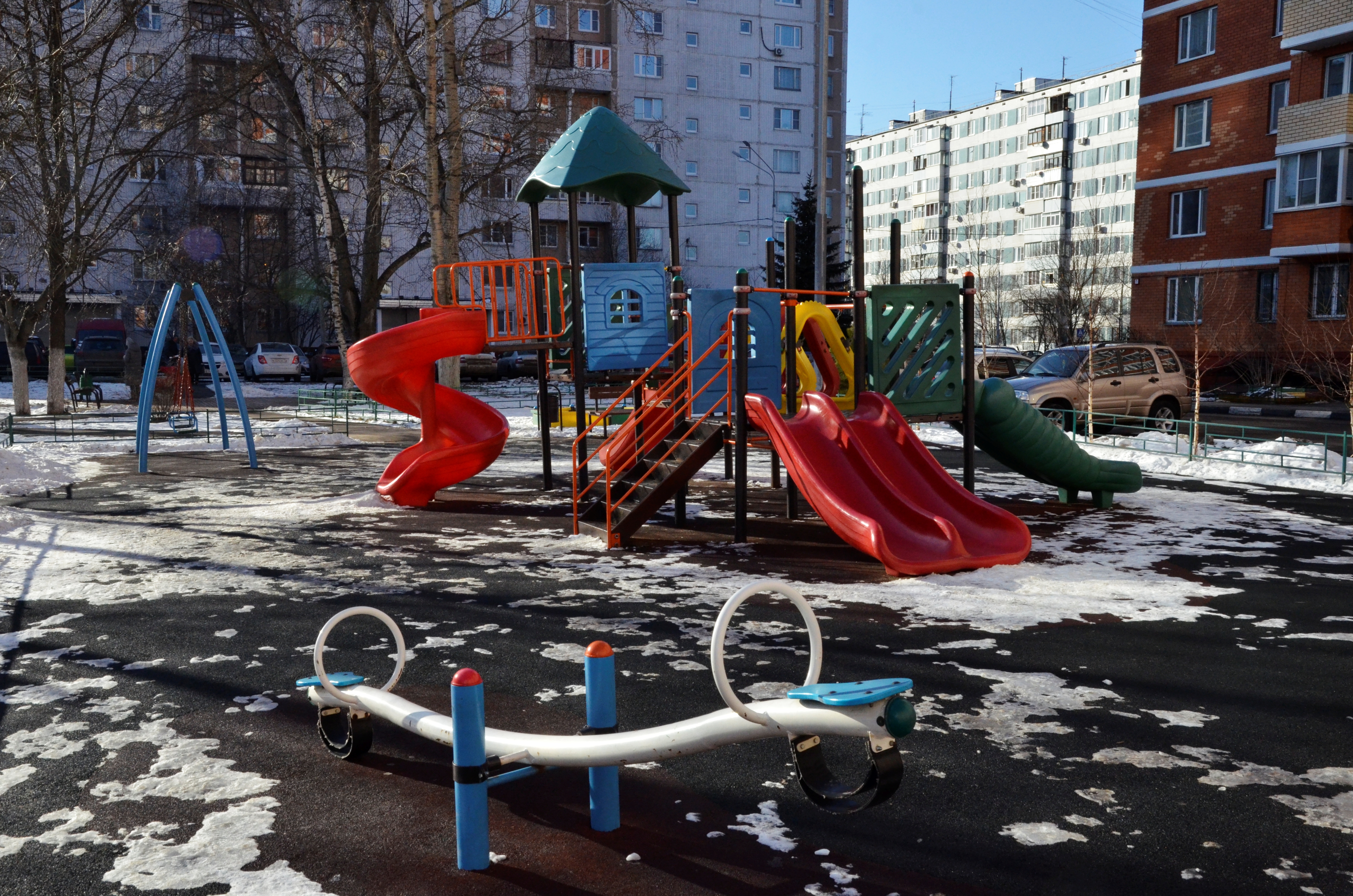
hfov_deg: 53.2
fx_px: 1350
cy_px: 448
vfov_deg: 36.7
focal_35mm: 36
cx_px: 676
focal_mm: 24
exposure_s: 1/800
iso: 1250
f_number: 14
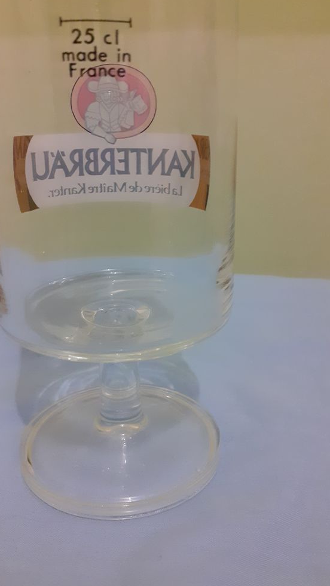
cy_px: 292
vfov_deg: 64.3
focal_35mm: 30
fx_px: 467
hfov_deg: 39.0
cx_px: 163
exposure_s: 1/25
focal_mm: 3.6
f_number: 1.9
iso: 400
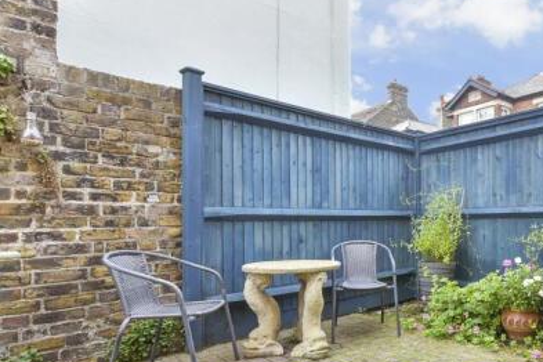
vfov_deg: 50.9
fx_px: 377
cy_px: 218
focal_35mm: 25
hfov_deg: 63.8
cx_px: 451
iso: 200
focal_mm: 10
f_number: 8
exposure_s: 1/40
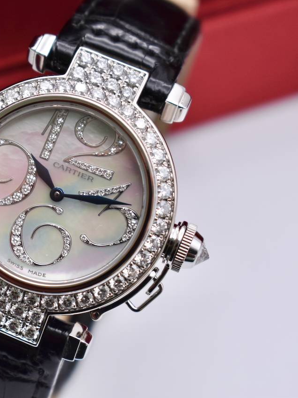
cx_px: 60
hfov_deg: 13.0
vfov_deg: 17.4
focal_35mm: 113
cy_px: 199
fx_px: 1298
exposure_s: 1/125
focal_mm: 52
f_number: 5.6
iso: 560
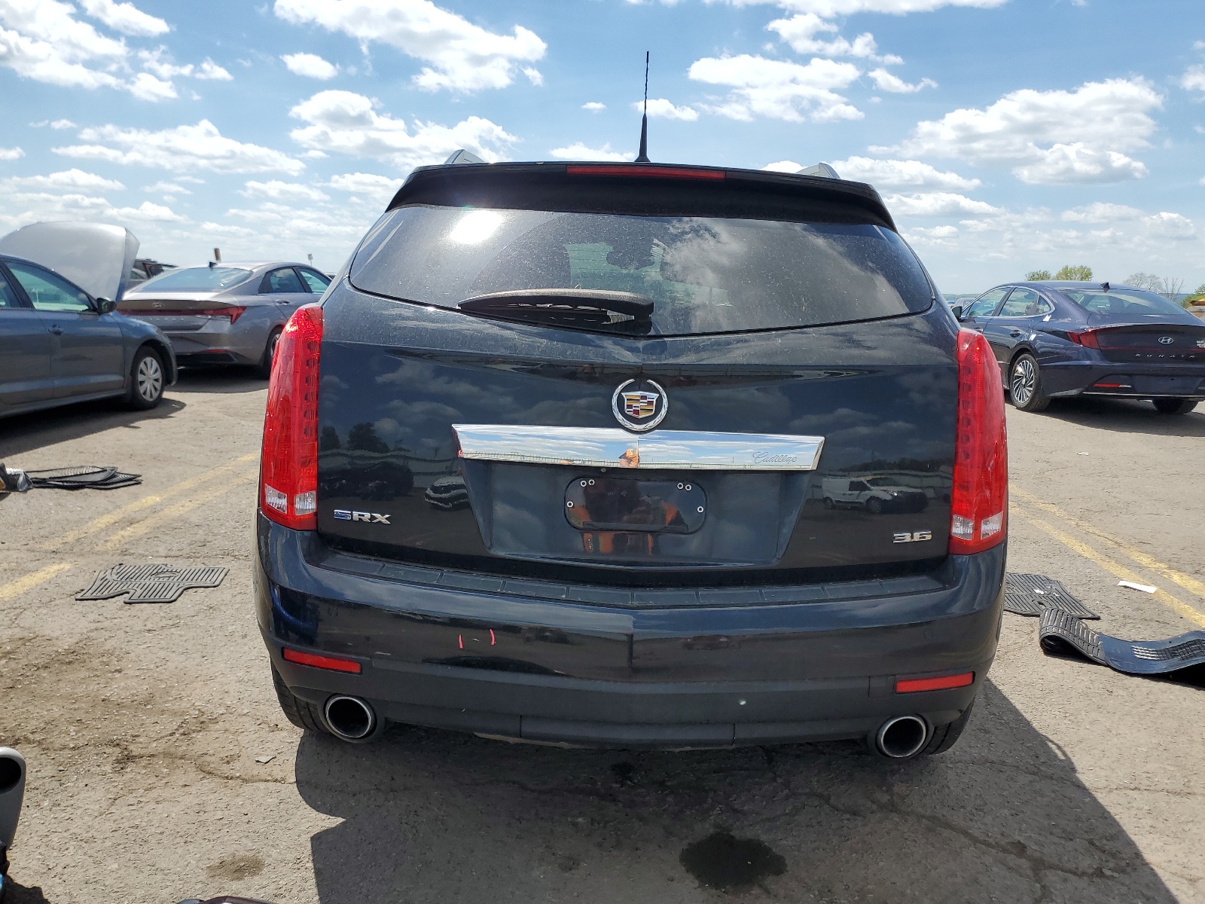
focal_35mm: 26
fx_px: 905
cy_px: 452
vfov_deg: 53.1
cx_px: 602
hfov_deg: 67.3
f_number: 1.5
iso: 50
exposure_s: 1/3333
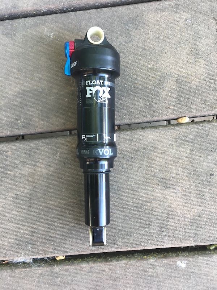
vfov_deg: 61.7
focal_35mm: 29
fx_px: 242
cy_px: 145
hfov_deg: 48.2
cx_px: 108
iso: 25
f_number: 2.2
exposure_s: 1/30
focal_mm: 4.15
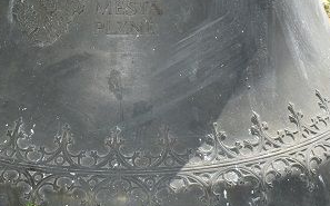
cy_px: -24
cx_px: 116
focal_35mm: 95
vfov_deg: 13.4
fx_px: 854
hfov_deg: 21.8
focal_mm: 18
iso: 100
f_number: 7.1
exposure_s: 1/200
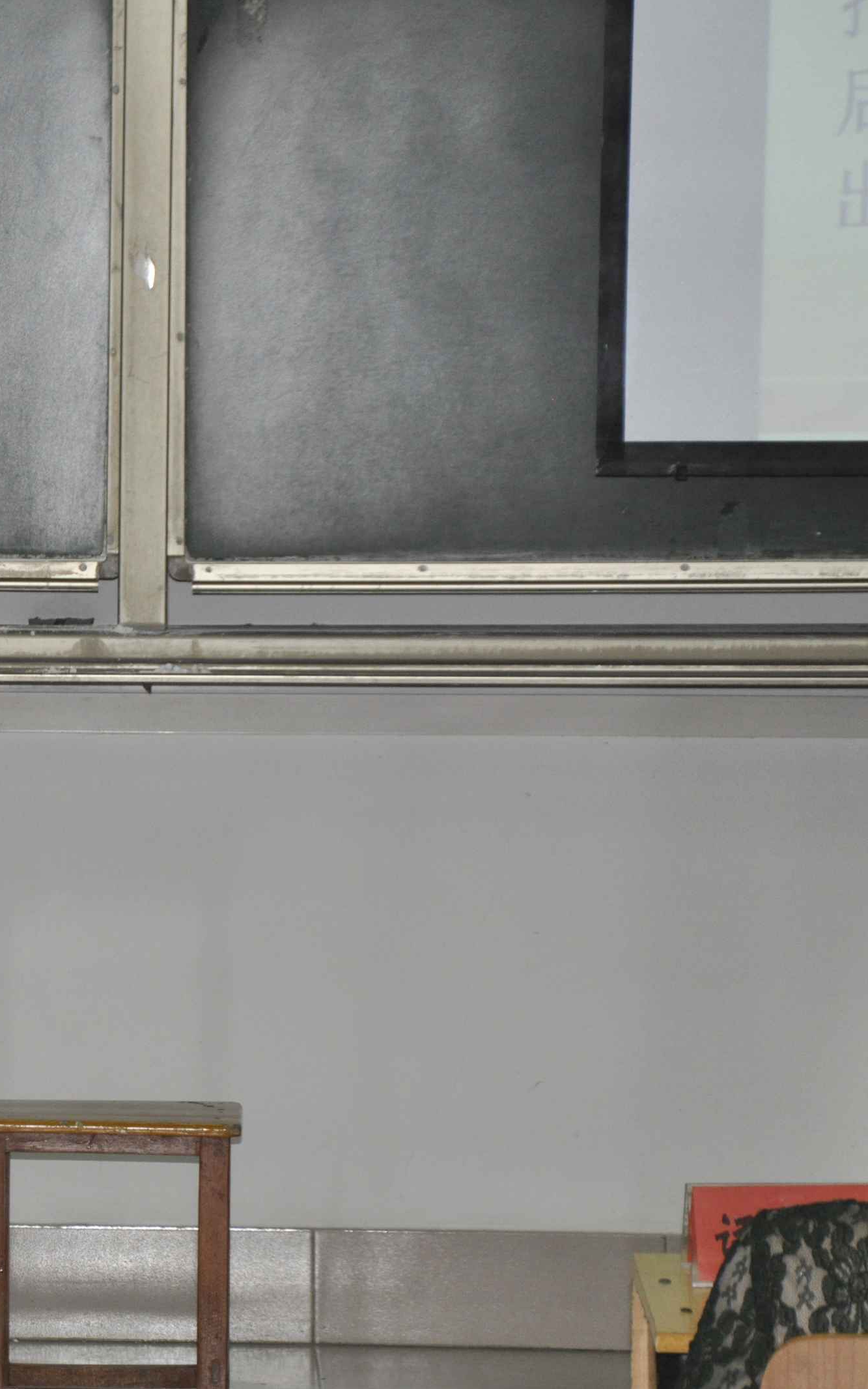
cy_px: 694
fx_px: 7408
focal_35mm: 196
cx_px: -43
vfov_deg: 10.7
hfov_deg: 6.7
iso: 800
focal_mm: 85
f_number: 5.6
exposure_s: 1/60
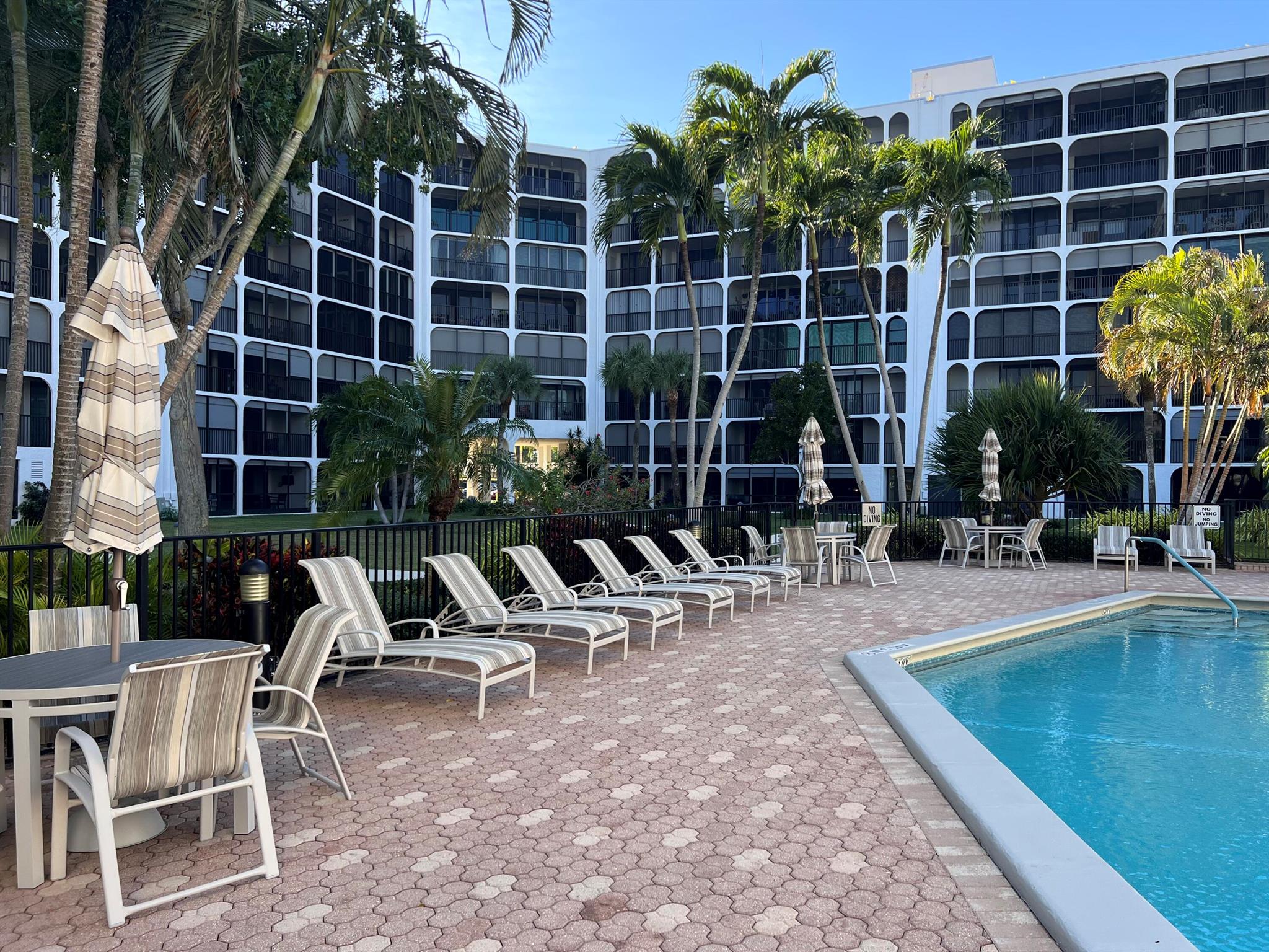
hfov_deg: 67.3
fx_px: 953
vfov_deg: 53.1
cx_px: 634
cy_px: 476
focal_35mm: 26
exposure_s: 1/733
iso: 50
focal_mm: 5.7
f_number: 1.5
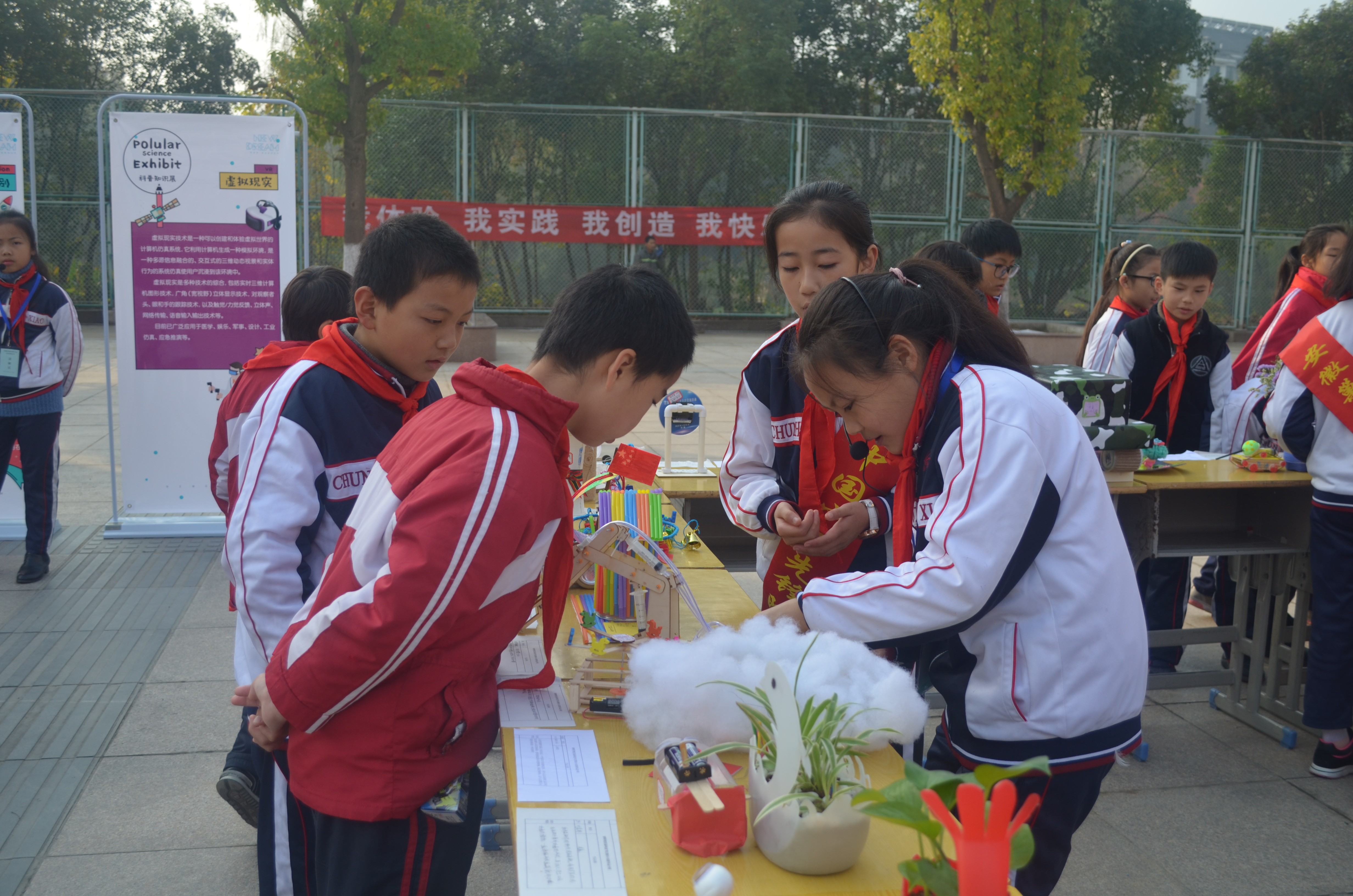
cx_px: 676
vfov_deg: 36.7
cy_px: 448
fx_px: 1350
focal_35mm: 36
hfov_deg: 53.2
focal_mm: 24
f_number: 4
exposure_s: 1/640
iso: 200
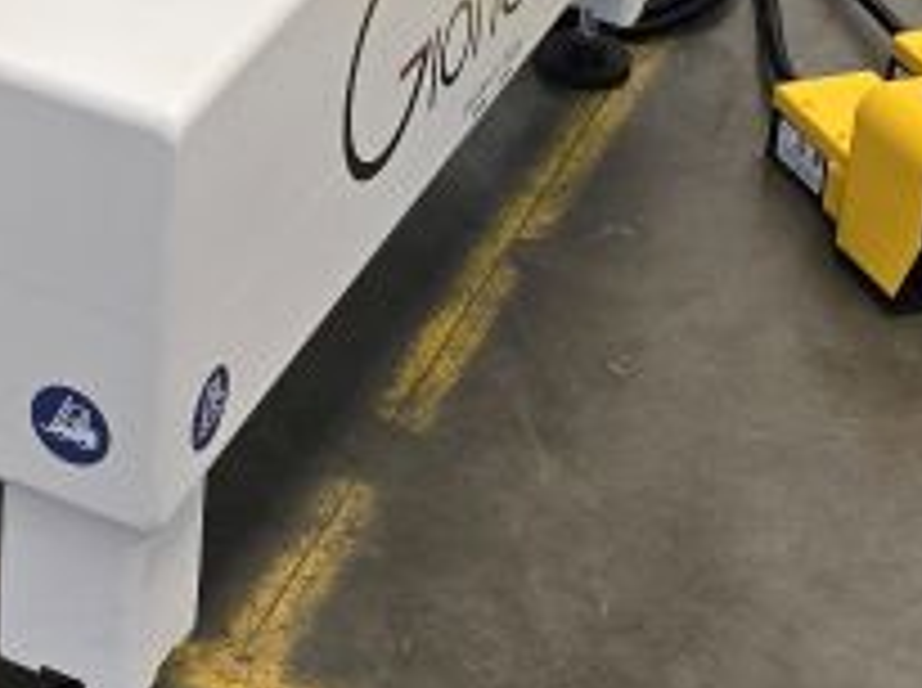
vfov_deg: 11.6
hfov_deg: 15.9
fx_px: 3191
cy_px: -450
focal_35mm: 120
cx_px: -160
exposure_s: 1/180
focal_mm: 6.3
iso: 200
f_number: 1.7
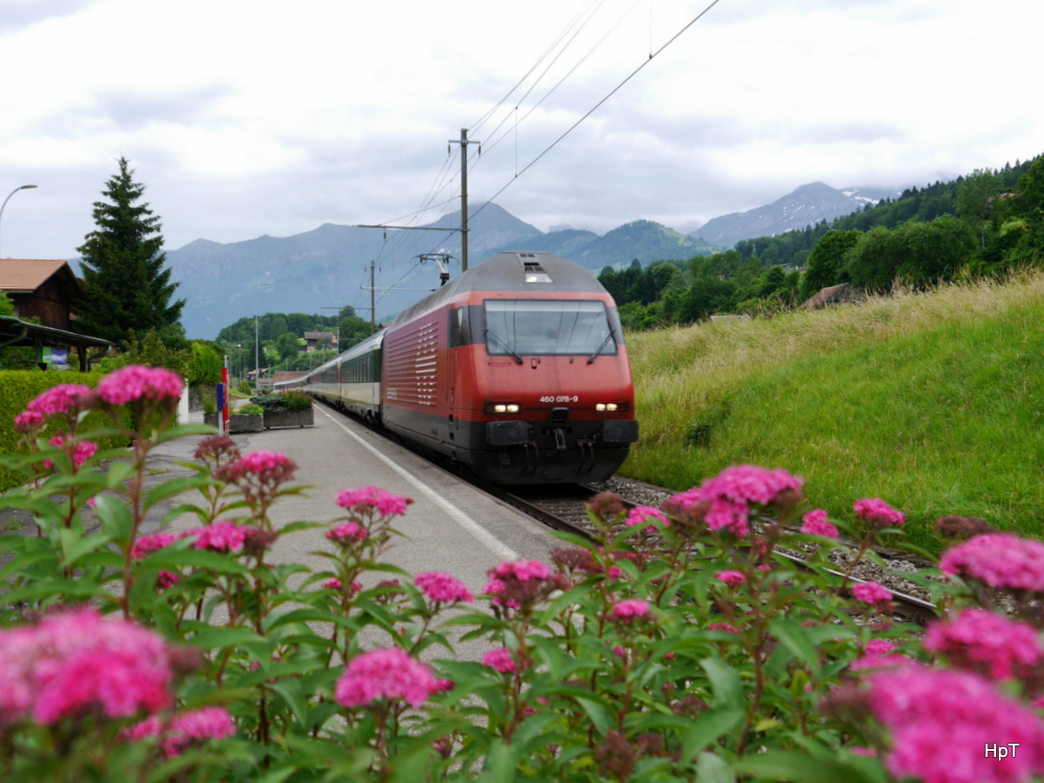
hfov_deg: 54.0
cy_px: 392
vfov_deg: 41.8
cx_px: 522
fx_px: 1025
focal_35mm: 34
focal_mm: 17
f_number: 5.6
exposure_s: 1/200
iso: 160
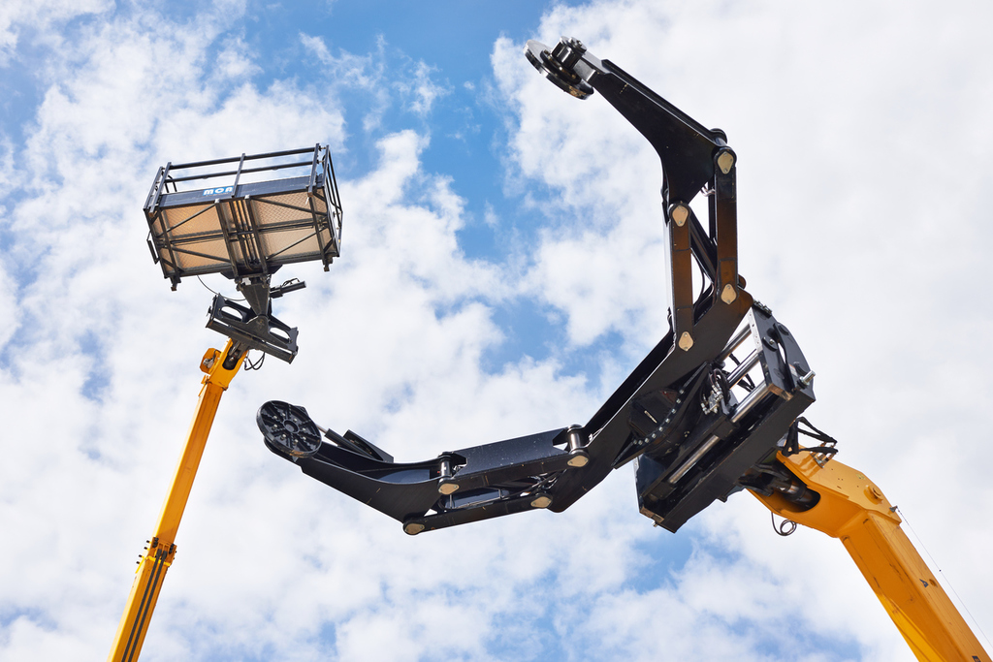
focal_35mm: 48
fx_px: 1324
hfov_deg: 41.1
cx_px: 496
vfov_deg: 28.1
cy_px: 331
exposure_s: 1/640
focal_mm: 48
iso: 100
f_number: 5.6
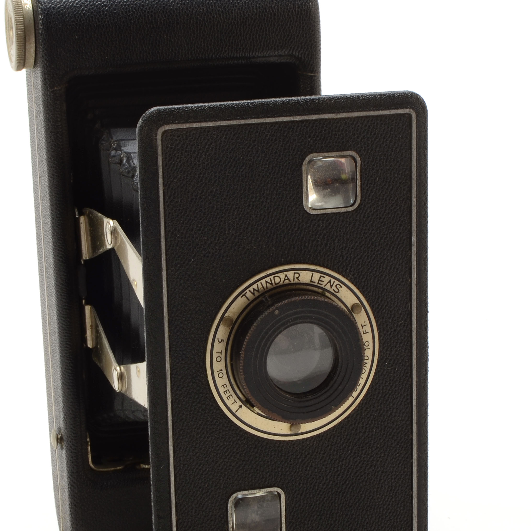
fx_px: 1526
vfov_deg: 19.7
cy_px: 275
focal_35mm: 88
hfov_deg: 19.7
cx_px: 249
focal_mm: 31
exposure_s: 1/160
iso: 100
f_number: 20
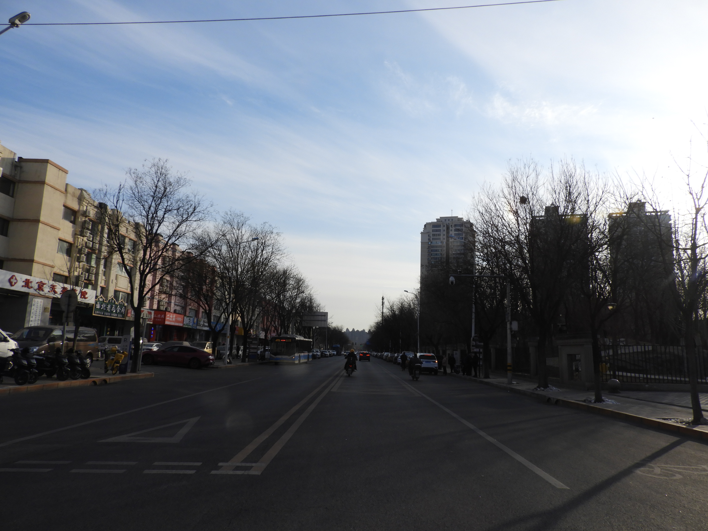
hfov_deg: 71.6
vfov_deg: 56.8
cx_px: 354
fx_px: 491
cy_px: 266
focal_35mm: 24
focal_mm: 4.3
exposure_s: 1/1600
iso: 100
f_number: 3.3
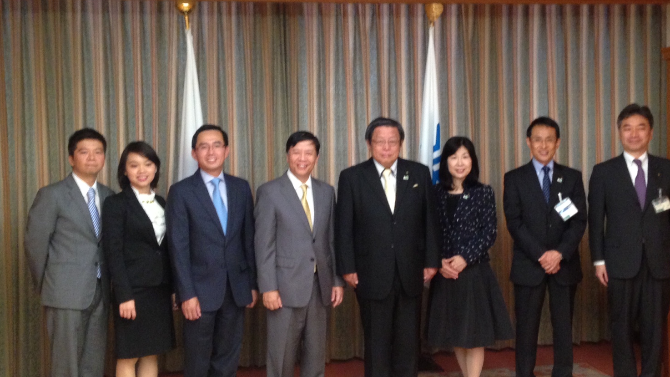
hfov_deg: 41.3
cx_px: 367
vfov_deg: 23.9
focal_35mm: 50
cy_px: 184
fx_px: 888
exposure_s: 1/20
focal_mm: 4.13
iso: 320
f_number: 2.4
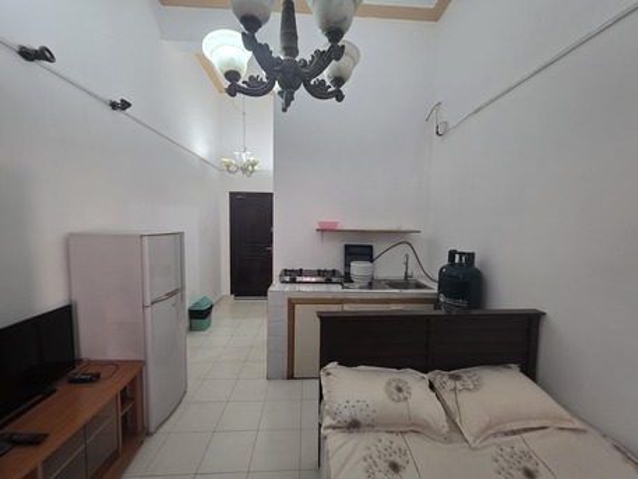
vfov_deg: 89.9
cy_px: 240
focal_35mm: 13
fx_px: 240
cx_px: 319
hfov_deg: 106.2
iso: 160
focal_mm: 2.2
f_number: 1.9
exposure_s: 1/50
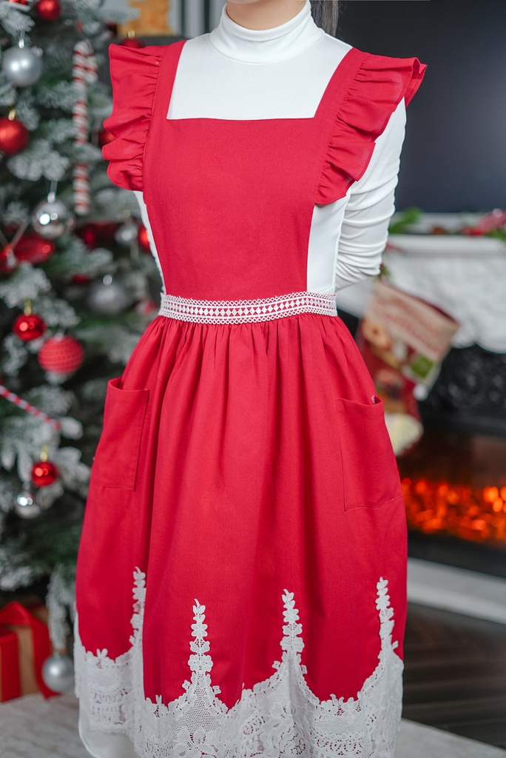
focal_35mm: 50
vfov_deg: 39.6
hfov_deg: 27.0
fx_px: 1053
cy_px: 379
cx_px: 253
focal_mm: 50
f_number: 1.8
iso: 160
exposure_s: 1/160
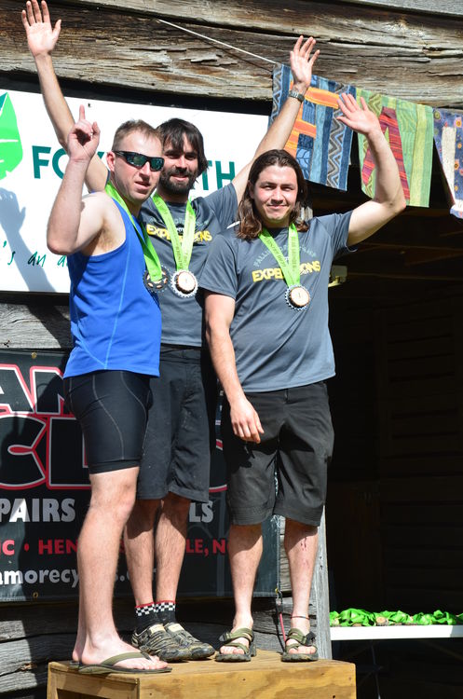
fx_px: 1801
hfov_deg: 14.6
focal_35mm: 93
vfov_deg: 21.9
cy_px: 350
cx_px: 232
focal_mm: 62
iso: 125
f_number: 11
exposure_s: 1/125
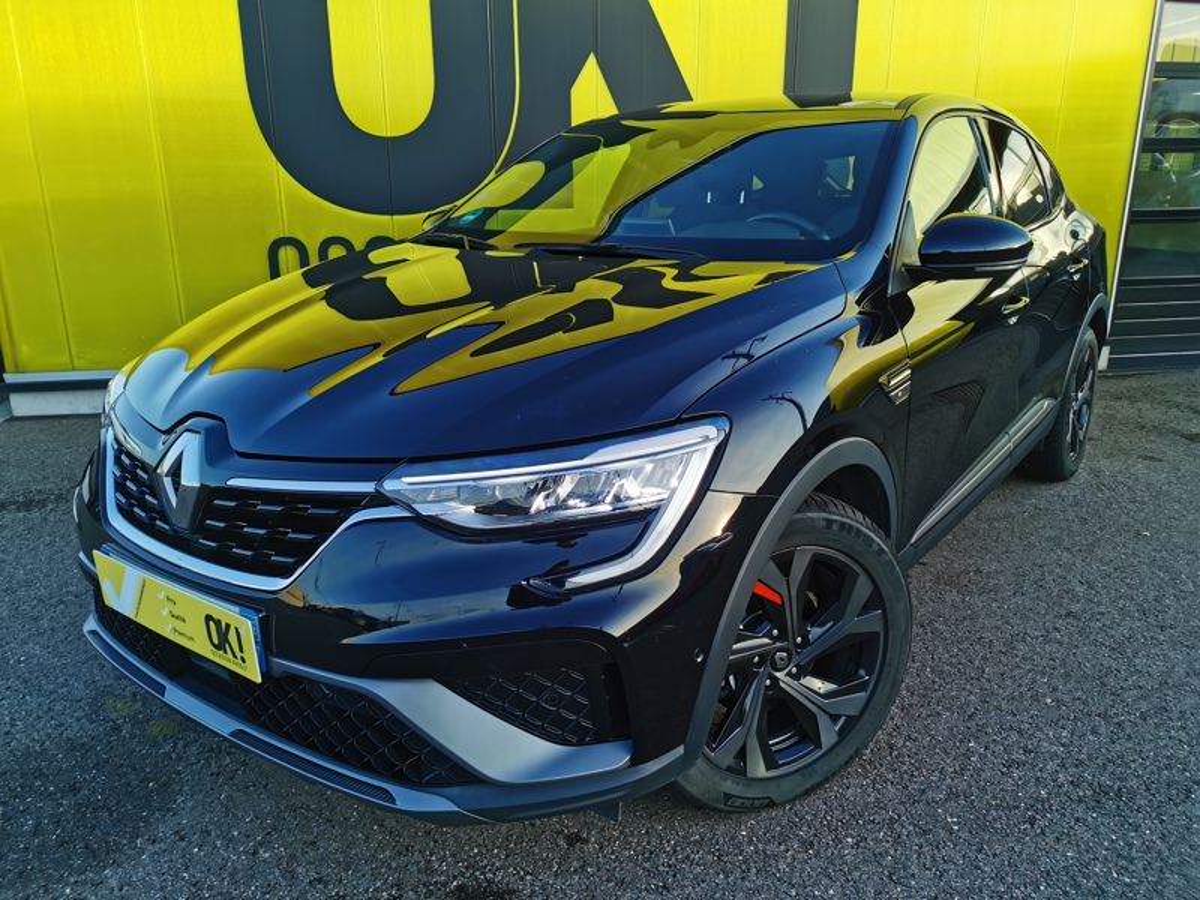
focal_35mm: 27
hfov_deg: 65.3
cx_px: 600
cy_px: 450
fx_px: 936
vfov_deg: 51.4
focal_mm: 5.58
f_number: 1.8
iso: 50
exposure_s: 1/648
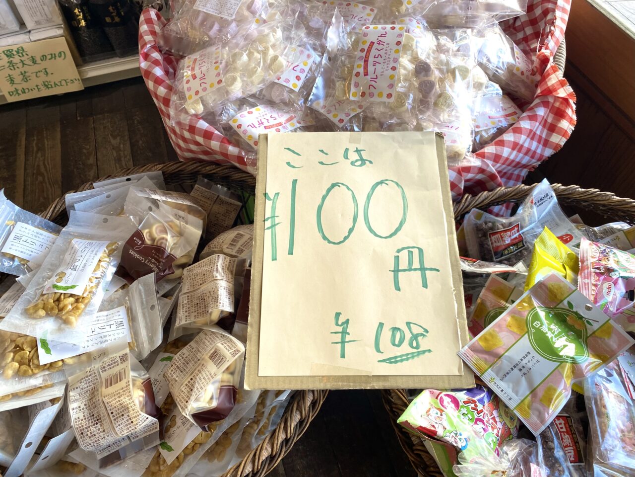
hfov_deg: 67.3
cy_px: 238
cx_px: 318
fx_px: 477
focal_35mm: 26
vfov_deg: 53.1
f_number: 1.8
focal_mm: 4.25
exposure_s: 1/100
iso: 40
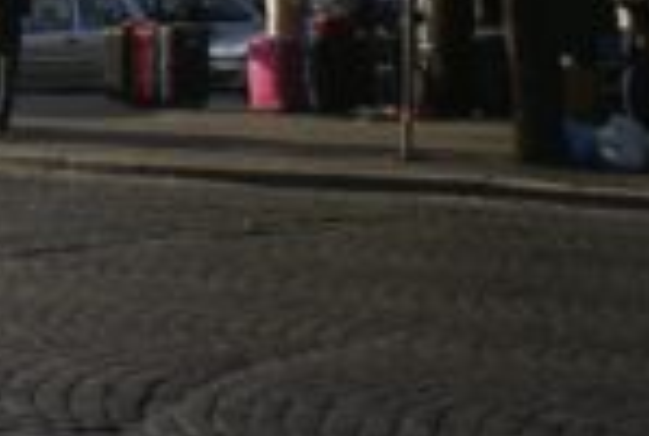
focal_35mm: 157
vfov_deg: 8.4
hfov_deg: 12.0
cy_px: -414
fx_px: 2836
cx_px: -540
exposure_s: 1/100
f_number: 10
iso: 100
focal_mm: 26
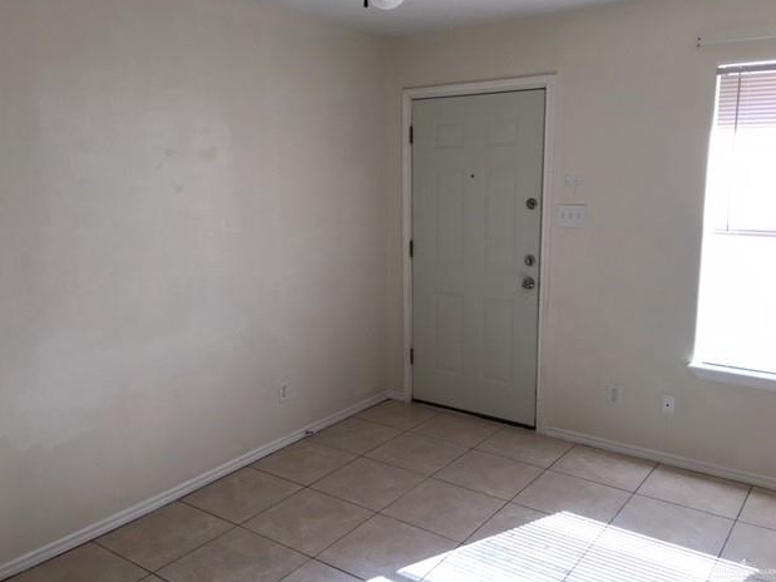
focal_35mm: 30
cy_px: 287
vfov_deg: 46.8
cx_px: 384
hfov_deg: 60.0
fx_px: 672
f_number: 2.2
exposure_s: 1/40
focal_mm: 4.15
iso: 25
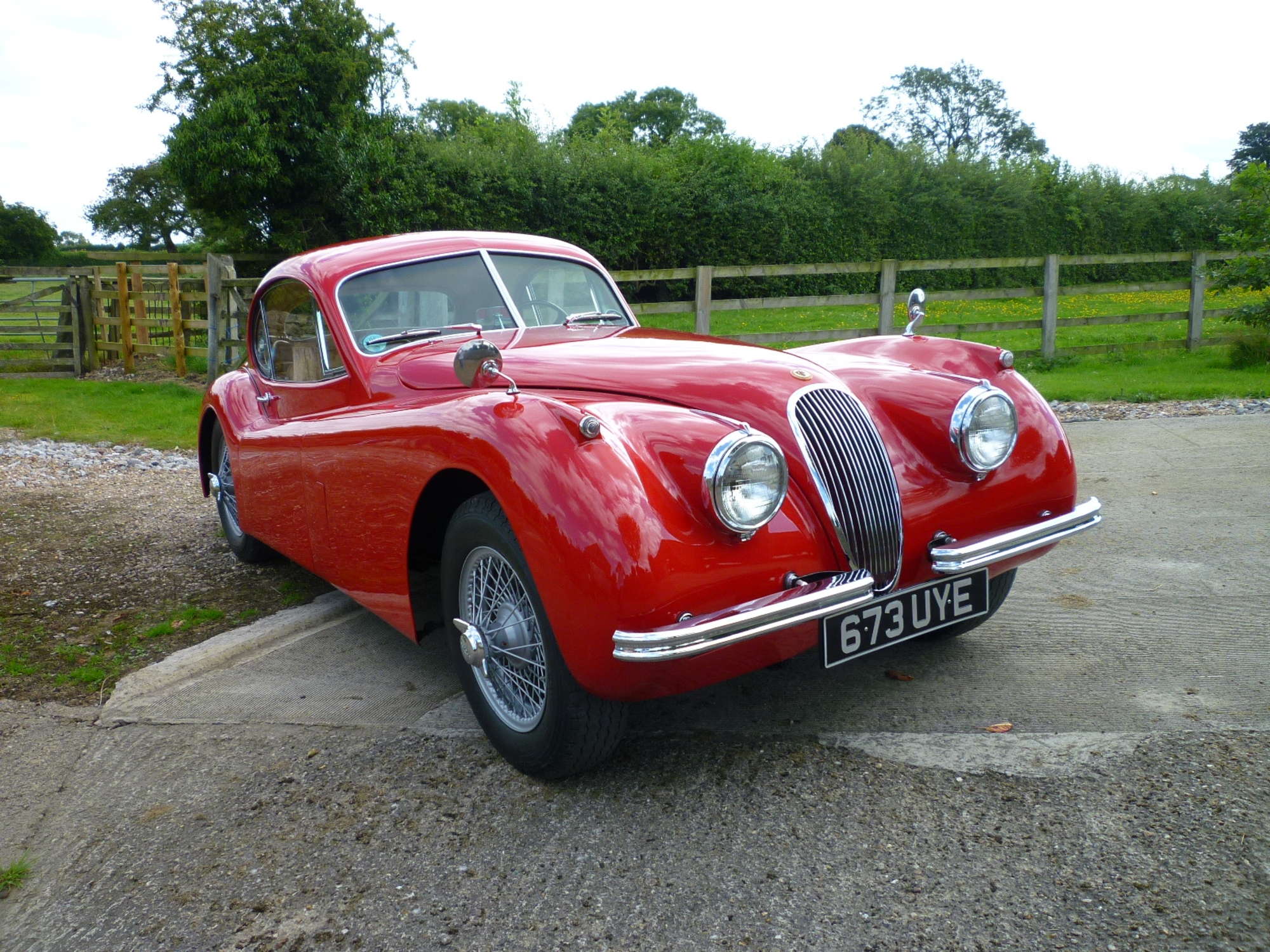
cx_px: 635
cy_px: 476
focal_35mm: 29
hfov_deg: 61.7
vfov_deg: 48.2
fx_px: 1064
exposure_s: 1/320
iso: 80
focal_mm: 5.2
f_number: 3.3
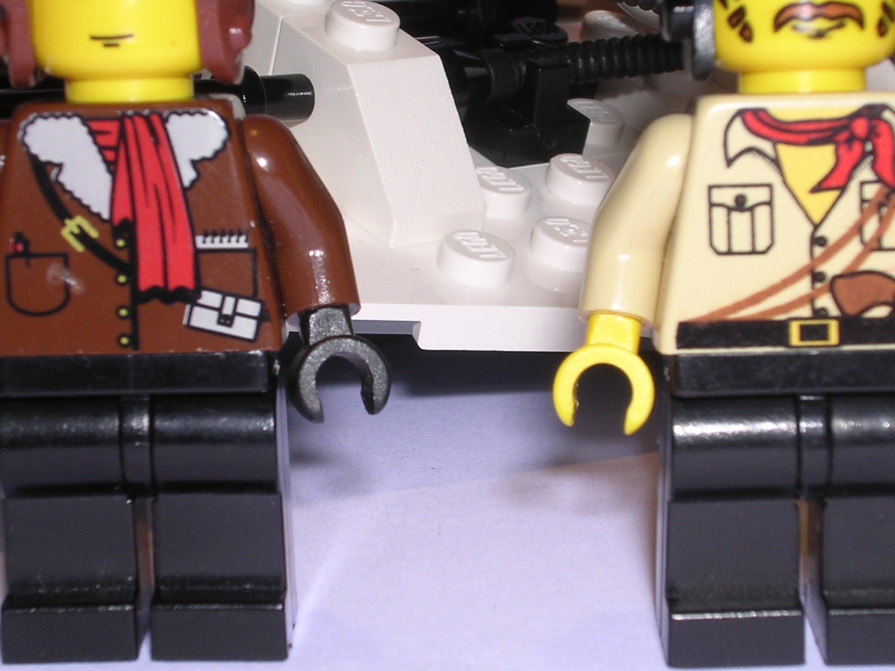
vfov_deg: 16.1
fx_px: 2379
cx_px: 442
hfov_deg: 21.3
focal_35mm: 92
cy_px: 291
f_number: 7
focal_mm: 9.6
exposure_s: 1/60.1
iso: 100
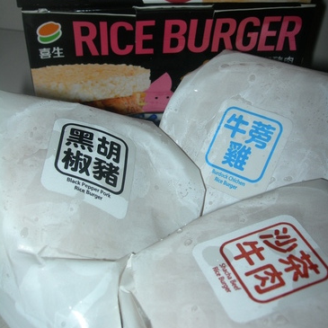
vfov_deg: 36.6
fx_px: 493
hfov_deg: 36.8
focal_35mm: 46
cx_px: 164
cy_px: 128
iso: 50
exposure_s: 1/60.1
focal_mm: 7.8
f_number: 4.8
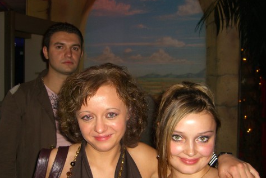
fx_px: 369
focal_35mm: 50
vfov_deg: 27.0
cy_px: 102
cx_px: 122
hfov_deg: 39.6
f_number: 2.8
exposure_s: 1/60
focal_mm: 7.9
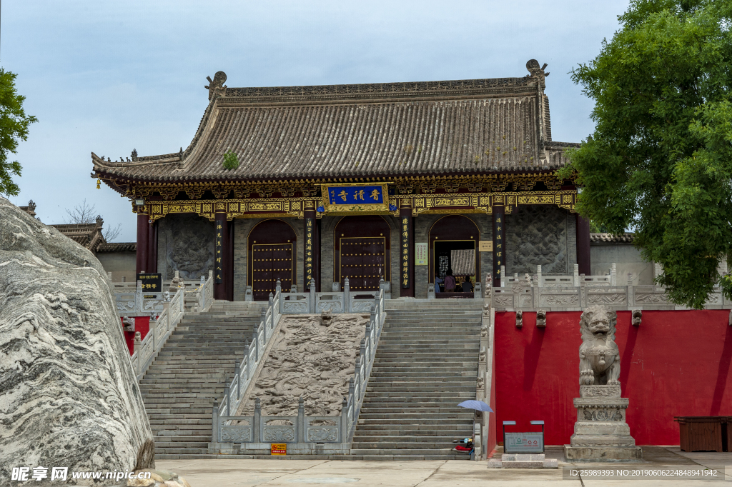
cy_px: 244
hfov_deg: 35.7
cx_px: 366
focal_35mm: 56
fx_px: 1138
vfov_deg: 24.2
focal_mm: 56
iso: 800
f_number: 14
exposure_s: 1/500
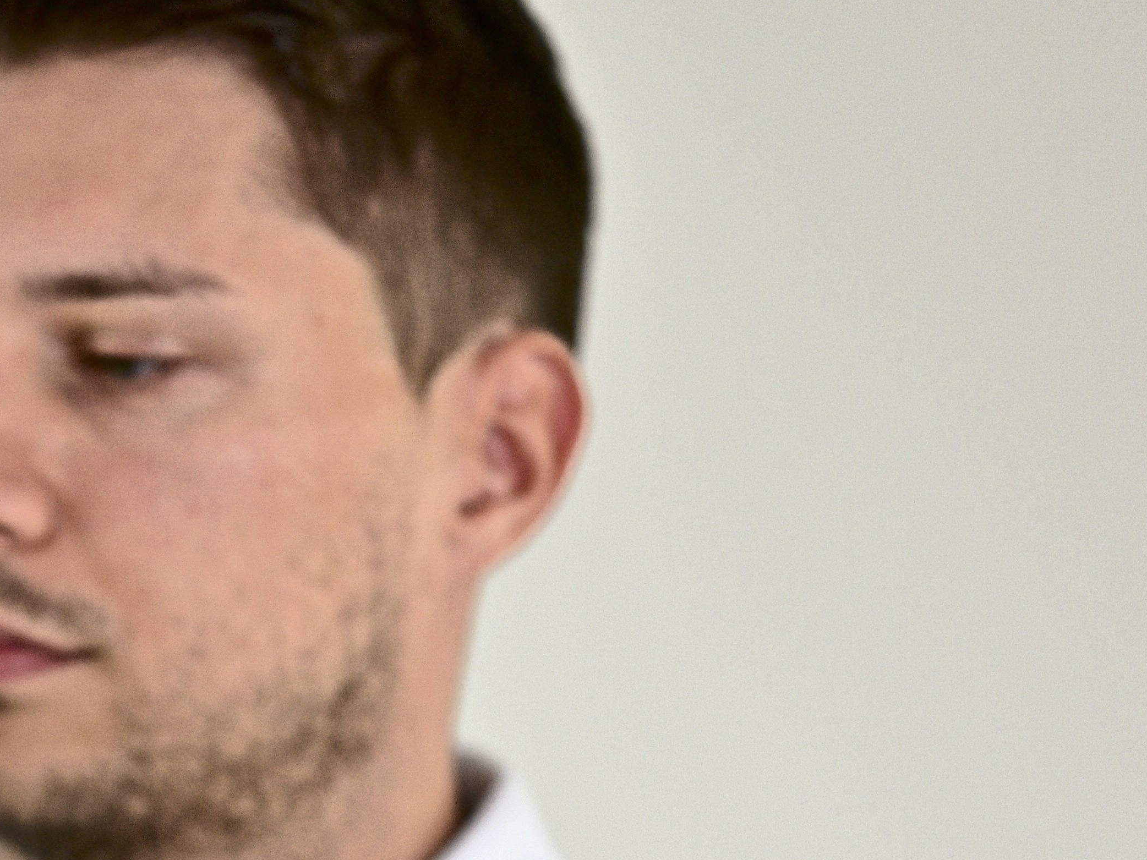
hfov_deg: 8.2
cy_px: 1004
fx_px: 7853
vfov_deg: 6.2
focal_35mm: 237
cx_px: -346
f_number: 1.8
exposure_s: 1/200
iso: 800
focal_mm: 85
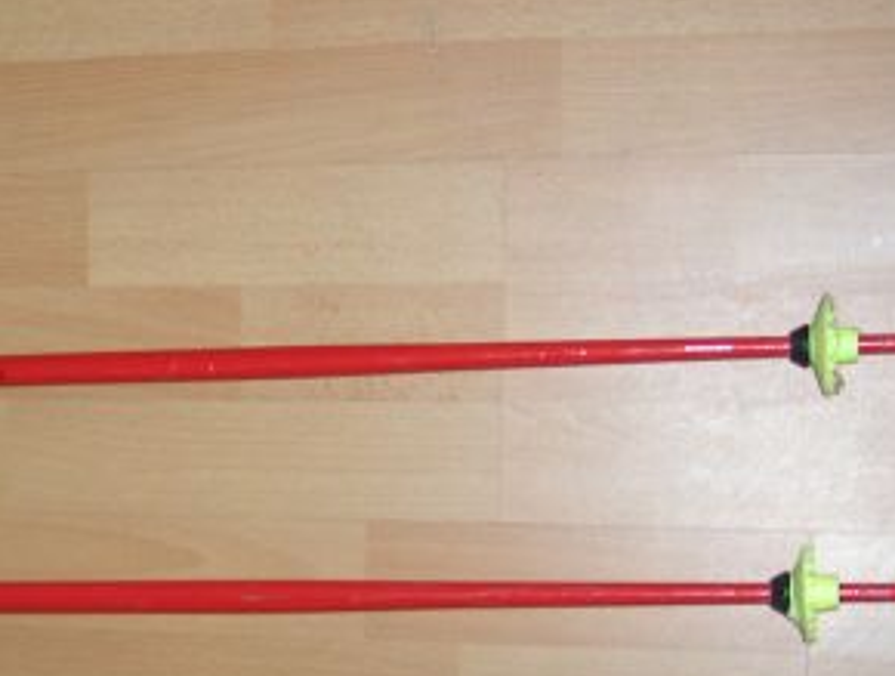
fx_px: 2229
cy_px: 522
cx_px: -56
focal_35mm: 86
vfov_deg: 17.1
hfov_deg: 21.7
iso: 100
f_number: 2.8
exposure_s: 1/60
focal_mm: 8
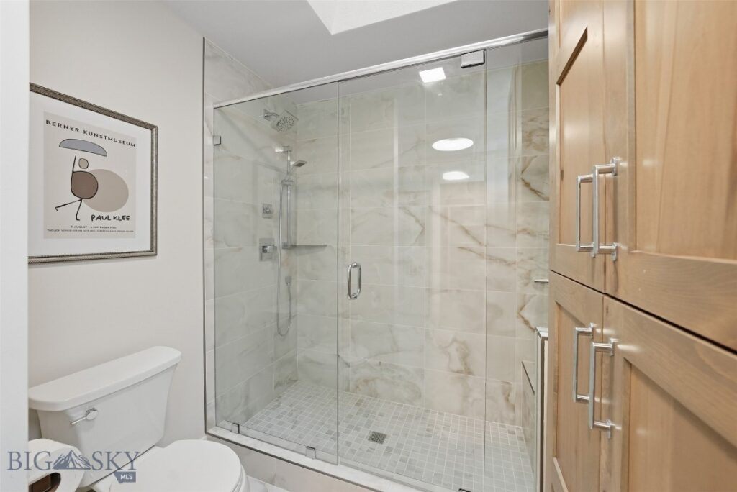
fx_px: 287
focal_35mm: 14
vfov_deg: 81.3
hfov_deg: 104.2
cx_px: 368
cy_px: 246
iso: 1250
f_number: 7.1
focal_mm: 14
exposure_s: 1/160
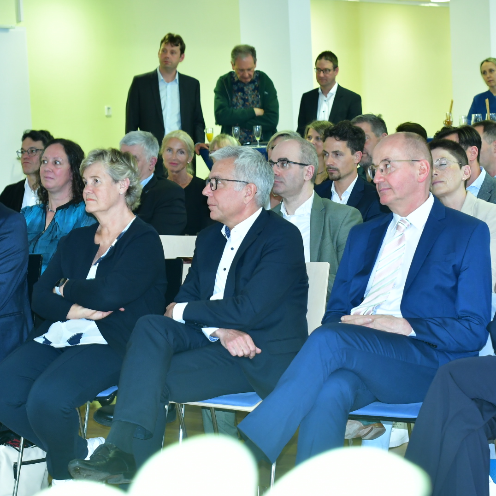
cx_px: 307
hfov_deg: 18.1
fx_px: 1556
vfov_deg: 18.1
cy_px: 248
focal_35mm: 96
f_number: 5.6
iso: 1100
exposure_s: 1/20
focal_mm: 50
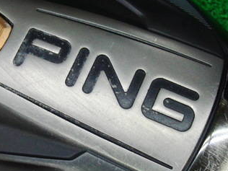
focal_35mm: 87
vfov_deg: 16.9
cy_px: 116
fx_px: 573
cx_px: 101
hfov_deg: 22.5
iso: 400
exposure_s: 1/60
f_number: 3.7
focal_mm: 7.54
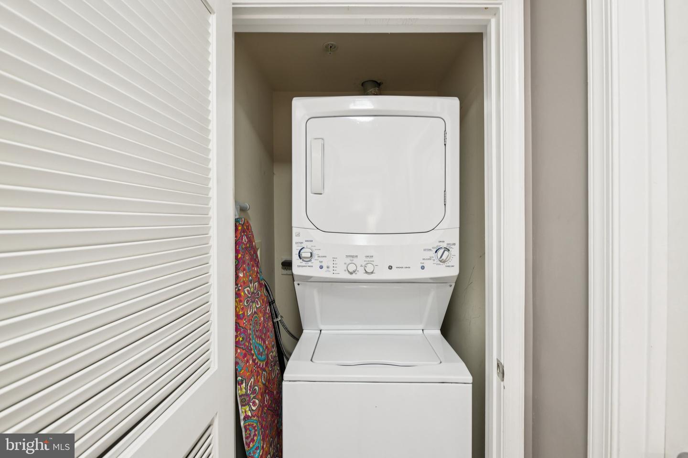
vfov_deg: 73.7
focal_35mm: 16
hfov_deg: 96.7
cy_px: 229
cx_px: 344
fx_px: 306
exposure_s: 1/6
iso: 400
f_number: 7.1
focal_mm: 16
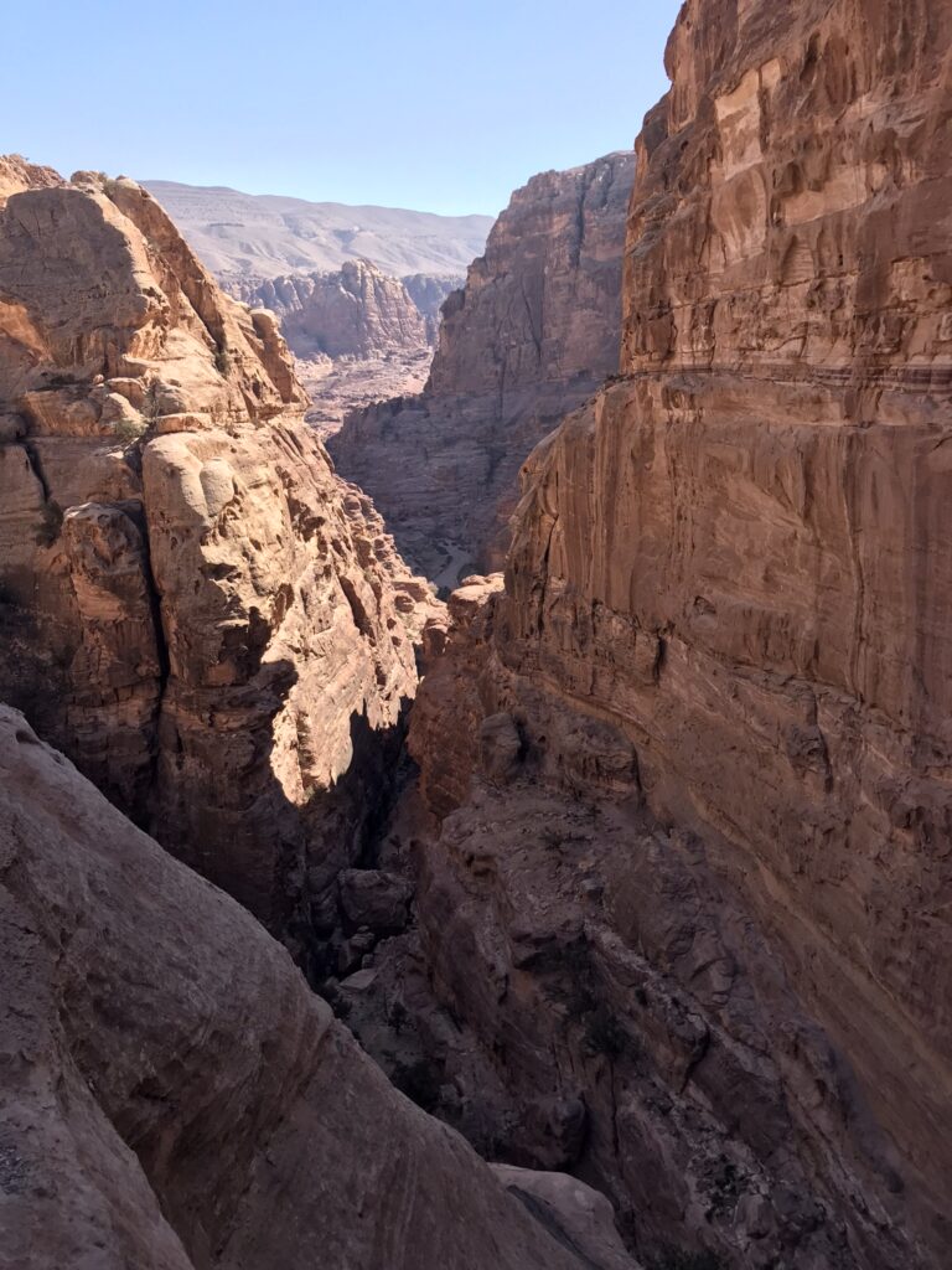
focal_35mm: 28
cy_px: 635
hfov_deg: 49.7
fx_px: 1027
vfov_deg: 63.4
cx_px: 476
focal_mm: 3.99
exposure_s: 1/903
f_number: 1.8
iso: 20
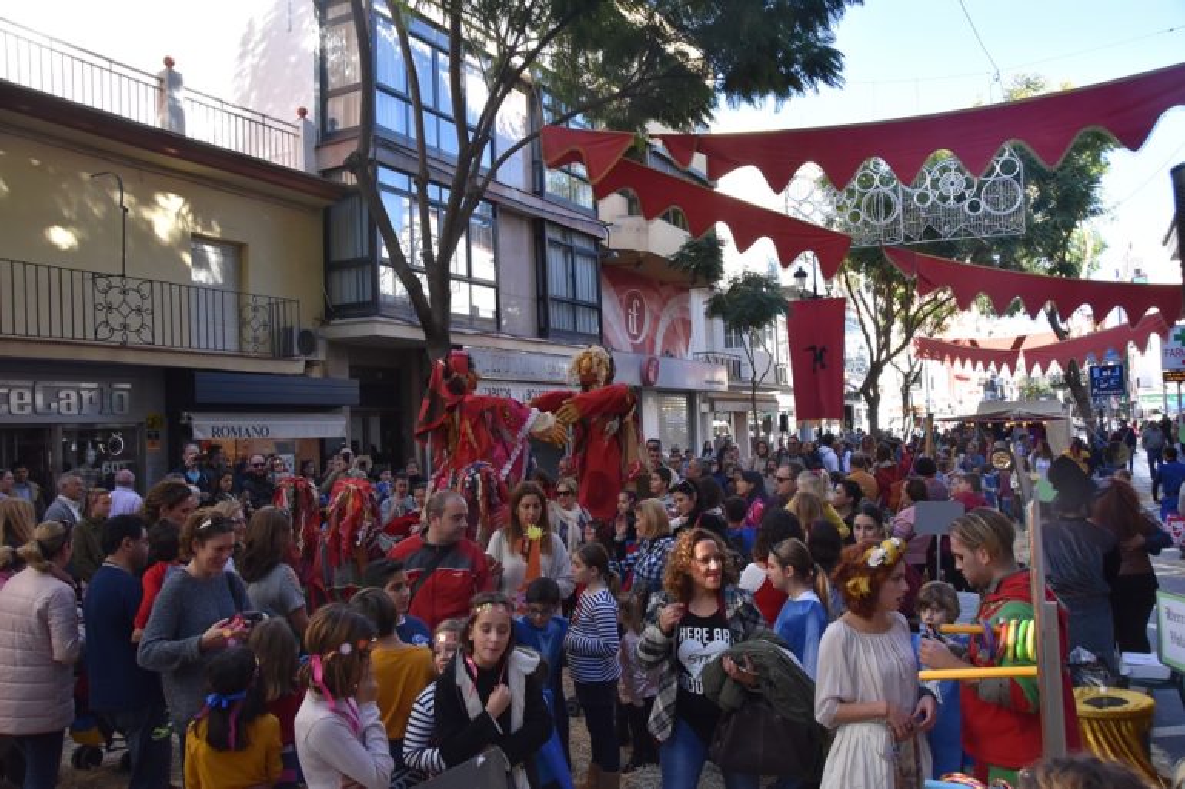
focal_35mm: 27
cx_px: 592
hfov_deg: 67.4
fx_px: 889
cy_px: 394
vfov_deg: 47.9
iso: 800
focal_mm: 18
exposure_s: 1/250
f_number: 8
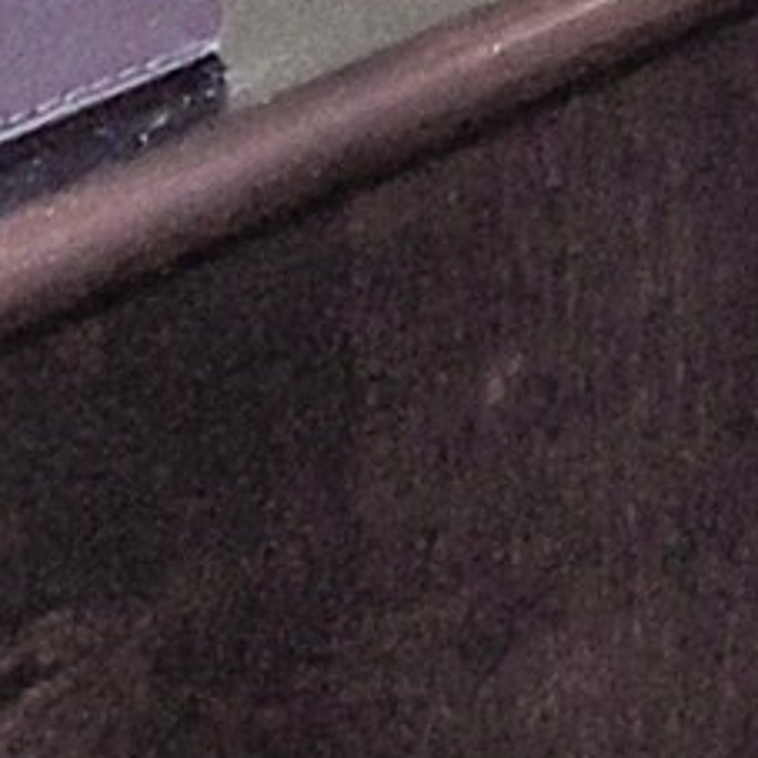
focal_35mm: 191
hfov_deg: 8.0
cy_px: -1760
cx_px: 2214
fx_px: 4732
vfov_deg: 7.6
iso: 250
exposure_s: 1/40
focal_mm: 4.3
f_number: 3
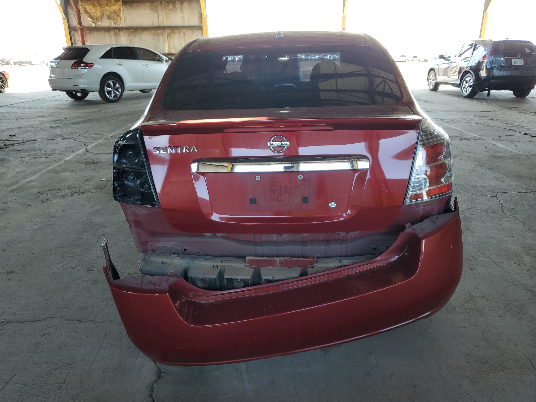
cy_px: 201
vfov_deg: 53.1
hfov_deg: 67.3
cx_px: 268
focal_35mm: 26
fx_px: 403
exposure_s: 1/156
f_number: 1.5
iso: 50
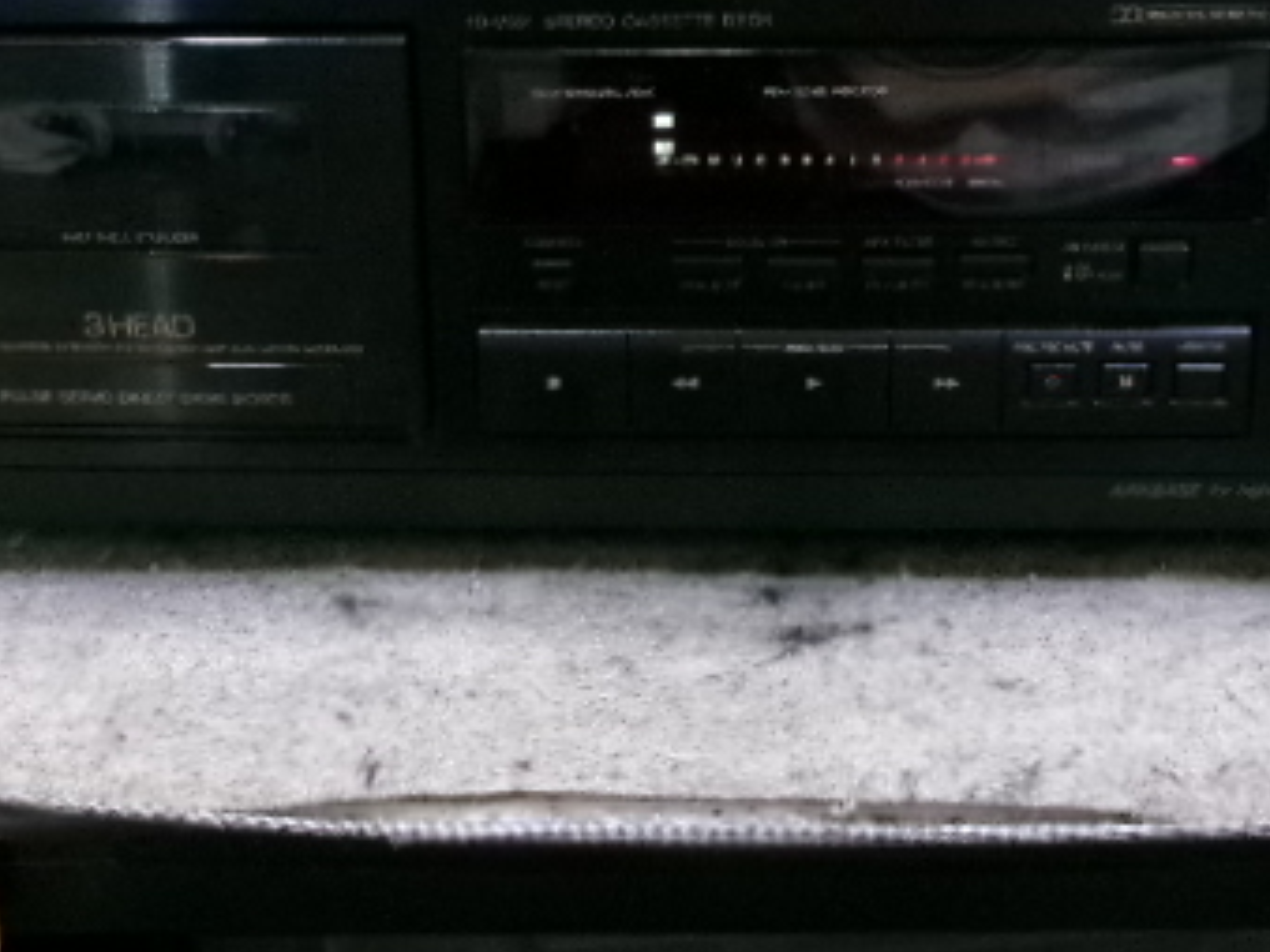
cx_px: 618
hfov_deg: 28.6
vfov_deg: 21.4
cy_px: 221
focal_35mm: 68
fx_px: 2494
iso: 800
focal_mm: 6.4
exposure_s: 1/34
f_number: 4.5
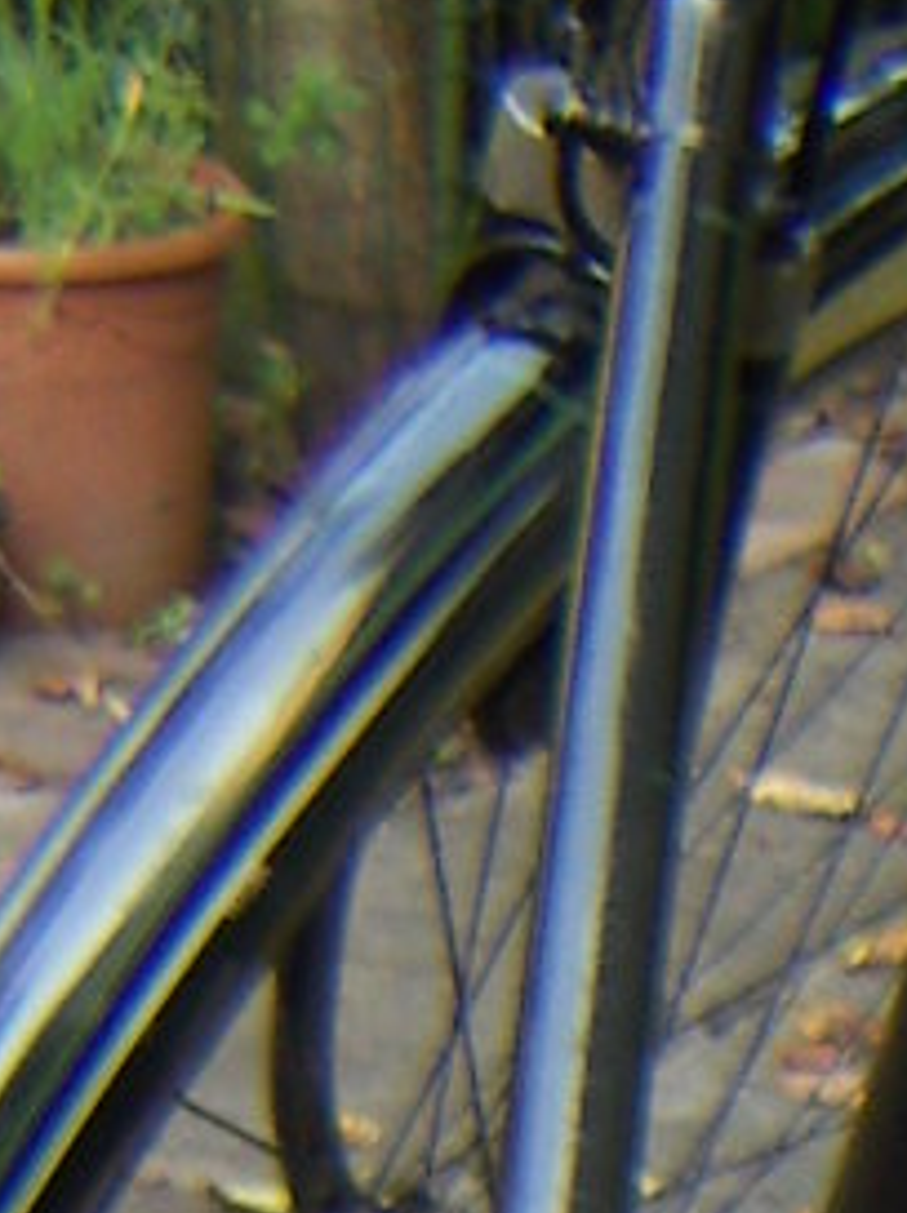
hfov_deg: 8.4
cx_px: 1663
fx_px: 5918
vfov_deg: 10.6
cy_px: 2528
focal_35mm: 169
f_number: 2.8
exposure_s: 1/50
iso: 50
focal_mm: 4.7
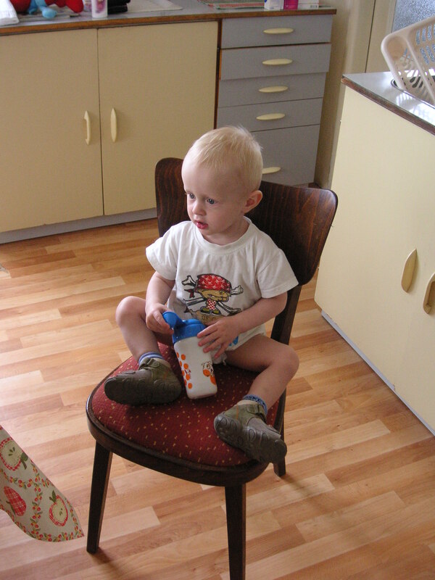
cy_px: 290
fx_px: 687
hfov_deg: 35.1
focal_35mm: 41
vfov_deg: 45.8
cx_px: 218
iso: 125
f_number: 3
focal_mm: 6.9
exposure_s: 1/45
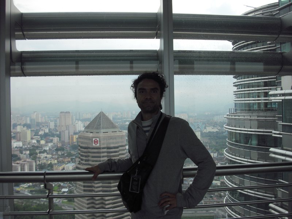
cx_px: 146
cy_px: 110
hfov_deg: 49.0
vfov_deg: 37.7
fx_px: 321
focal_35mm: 38
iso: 100
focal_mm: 6.2
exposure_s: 1/160
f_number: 2.8
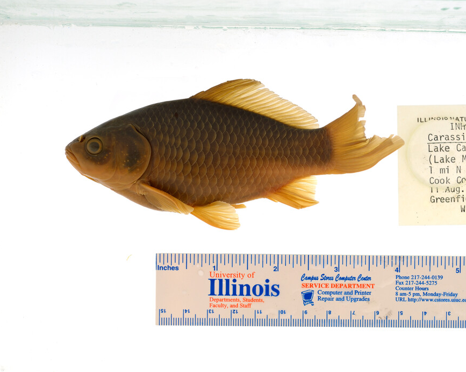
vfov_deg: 19.6
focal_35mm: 78
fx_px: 1075
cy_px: 207
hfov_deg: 24.4
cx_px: 298
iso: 100
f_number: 8
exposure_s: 1/250
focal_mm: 60
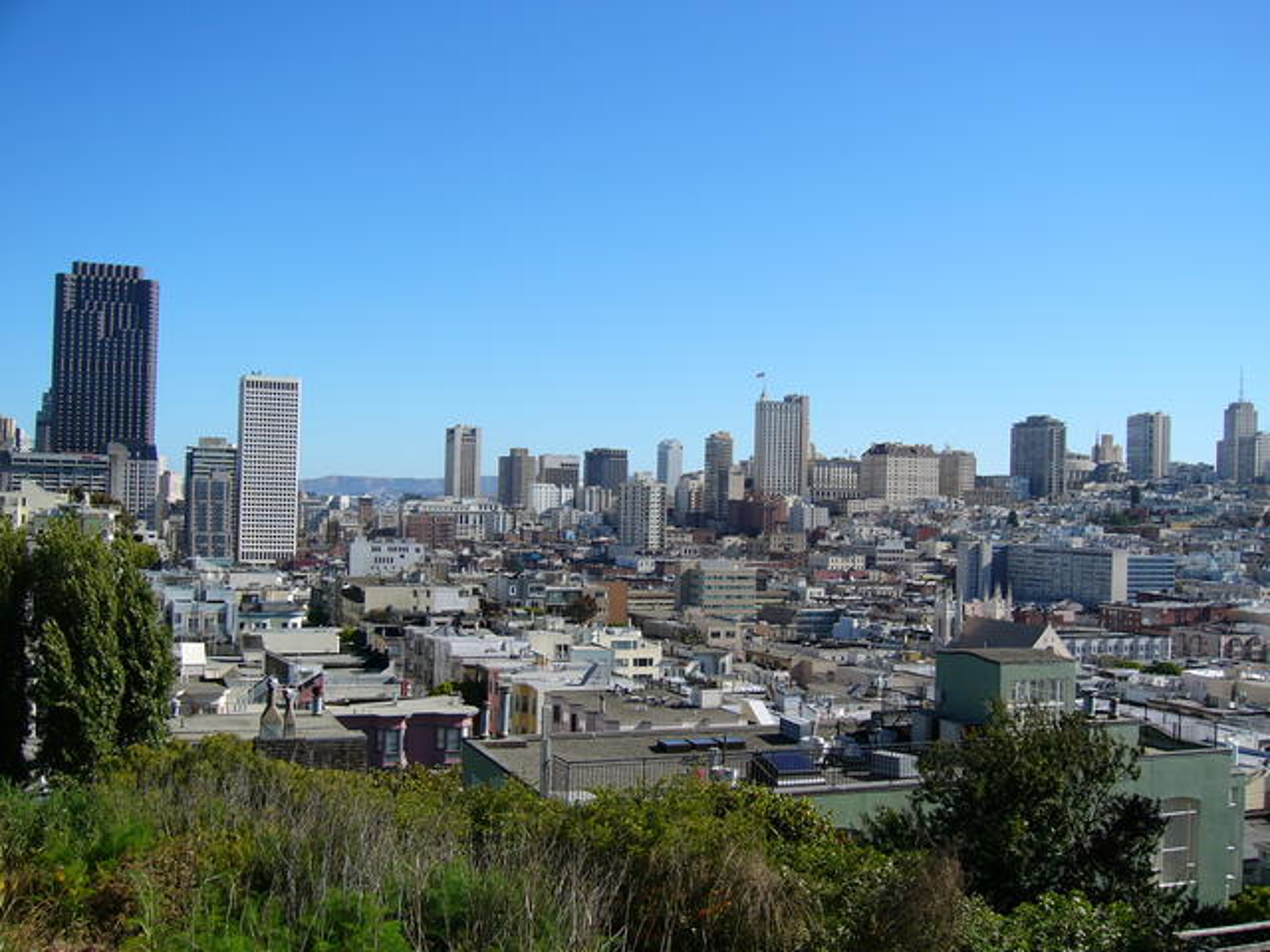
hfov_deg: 52.6
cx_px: 635
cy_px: 476
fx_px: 1284
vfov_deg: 40.7
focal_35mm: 35
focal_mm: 5.8
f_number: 8
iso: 50
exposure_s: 1/160
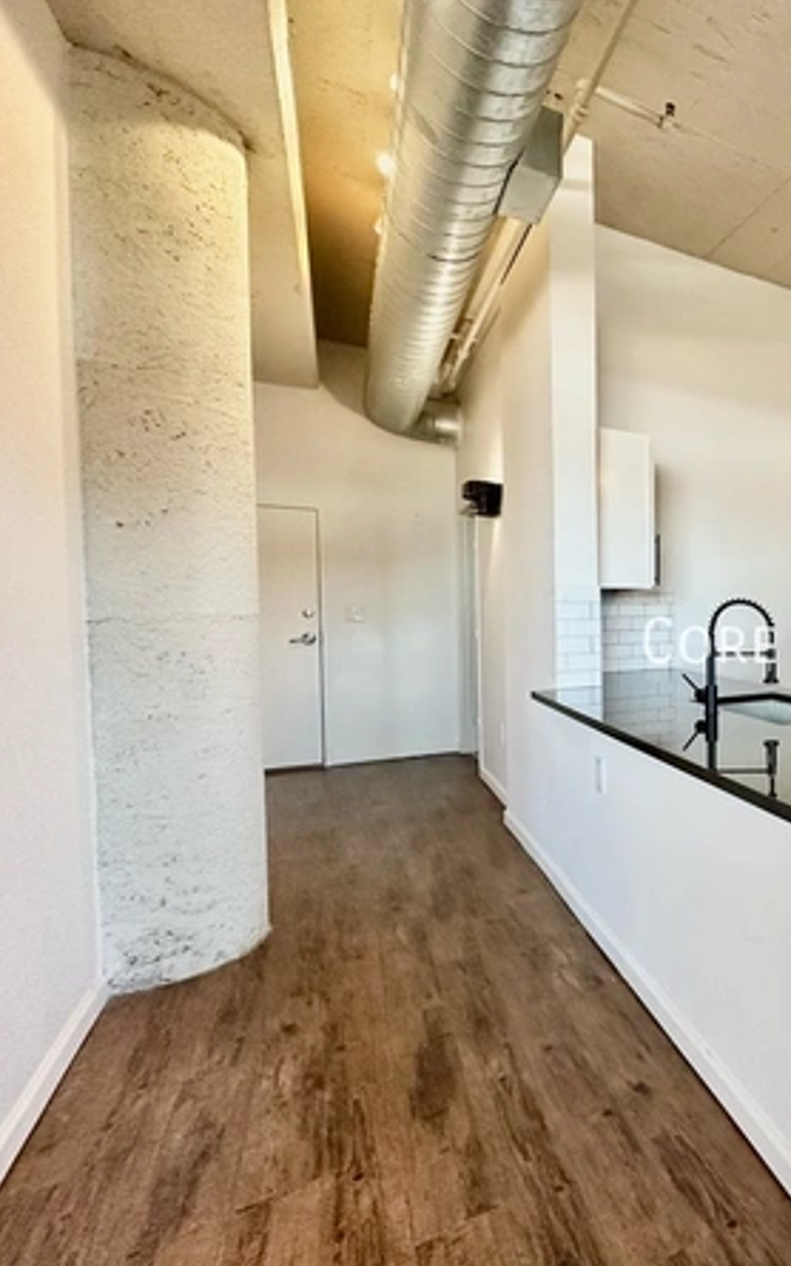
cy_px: 637
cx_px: 831
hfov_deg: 47.0
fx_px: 690
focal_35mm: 20
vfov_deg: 85.1
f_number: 2.2
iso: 250
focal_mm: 2.22
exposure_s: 1/120
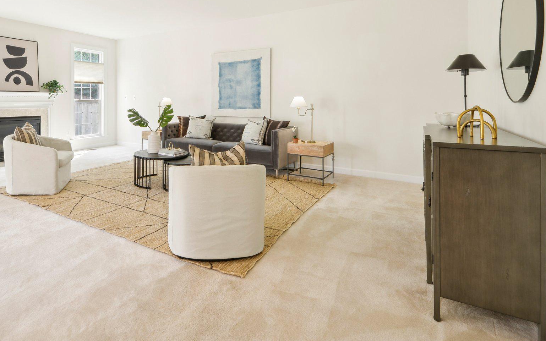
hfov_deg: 86.2
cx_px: 204
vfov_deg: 60.4
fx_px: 283
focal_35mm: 19
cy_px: 107
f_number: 8
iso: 400
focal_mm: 14
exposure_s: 1/40
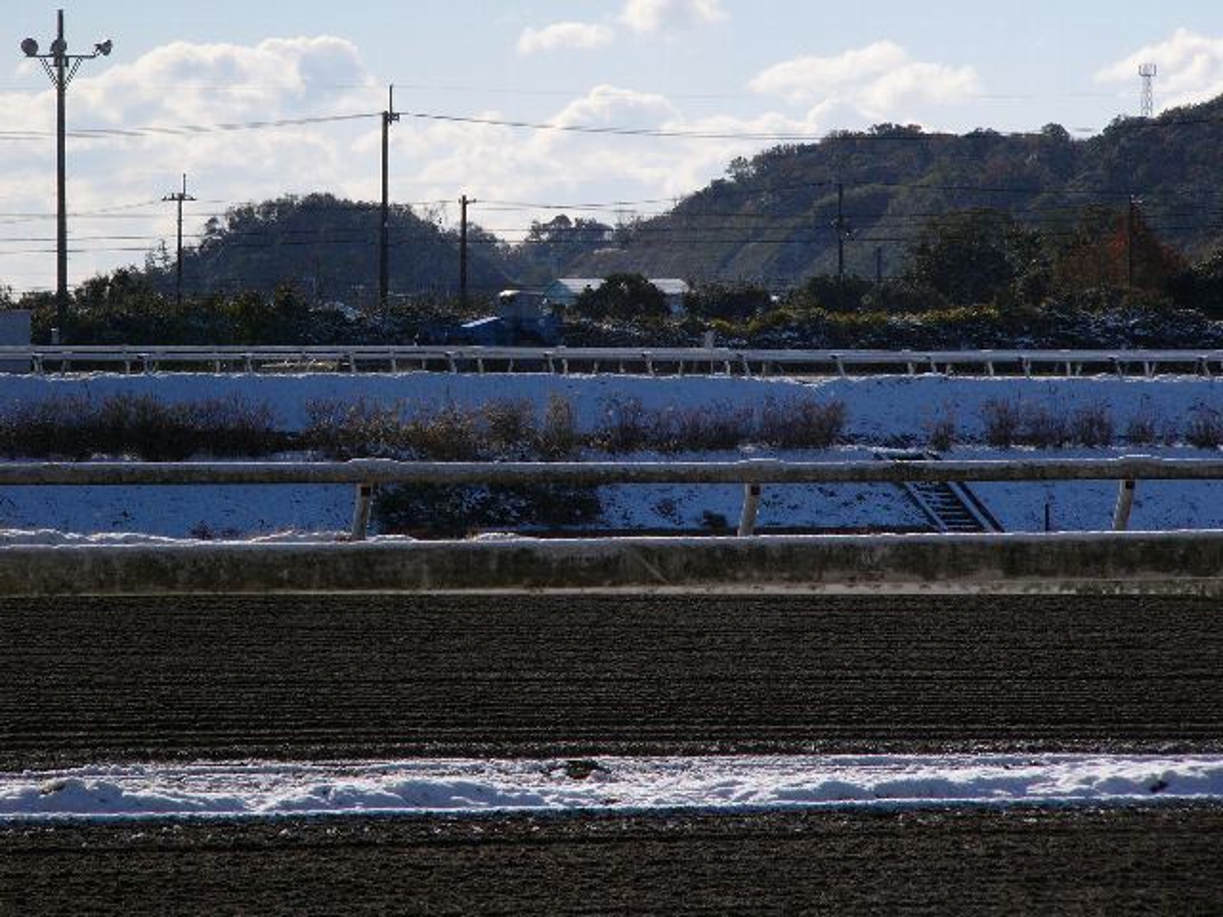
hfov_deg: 9.6
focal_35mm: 207
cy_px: 458
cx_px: 612
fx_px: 7313
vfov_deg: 7.2
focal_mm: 34.4
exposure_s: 1/2000
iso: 100
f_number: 8
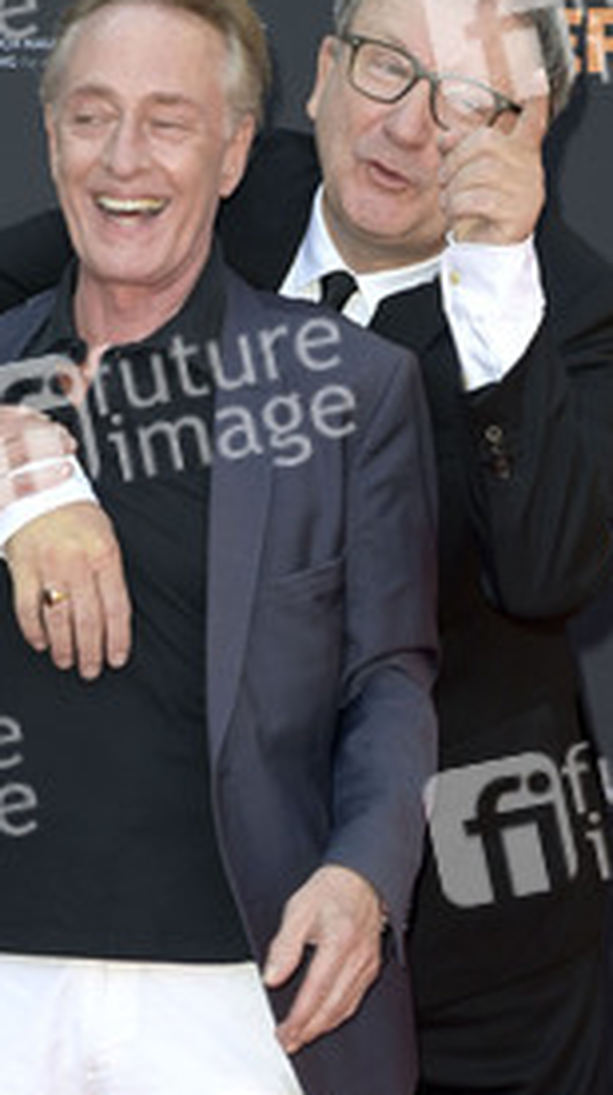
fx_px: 5306
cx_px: 267
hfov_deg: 6.6
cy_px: 613
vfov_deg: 11.8
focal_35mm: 183
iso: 640
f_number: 7.1
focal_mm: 120
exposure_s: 1/250
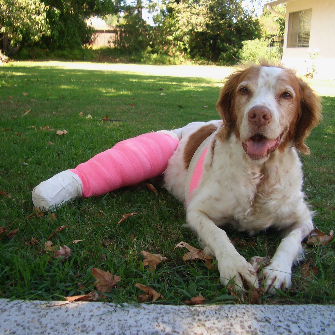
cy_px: 170
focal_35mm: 42
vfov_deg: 40.0
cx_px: 136
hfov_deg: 39.9
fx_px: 460
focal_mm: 5.8
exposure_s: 1/160
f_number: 2.6
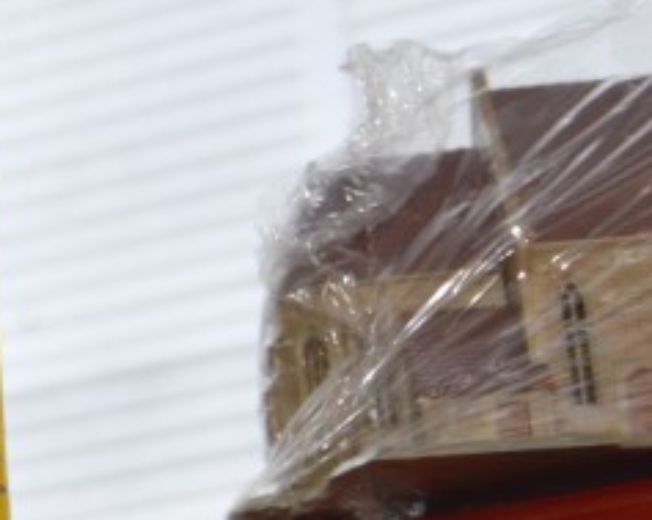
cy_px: 307
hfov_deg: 8.5
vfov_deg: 7.2
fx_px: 4124
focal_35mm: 214
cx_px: -740
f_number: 4.5
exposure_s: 1/80
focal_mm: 30
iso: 400
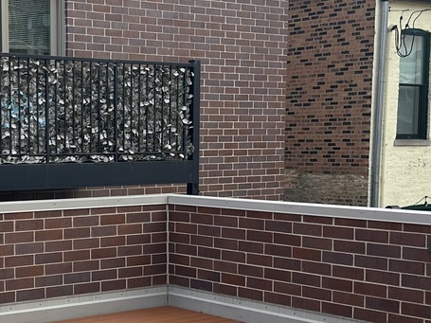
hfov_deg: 25.1
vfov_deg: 19.3
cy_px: 234
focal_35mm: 76
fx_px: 946
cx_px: 65
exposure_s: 1/836
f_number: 1.78
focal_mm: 6.86
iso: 80
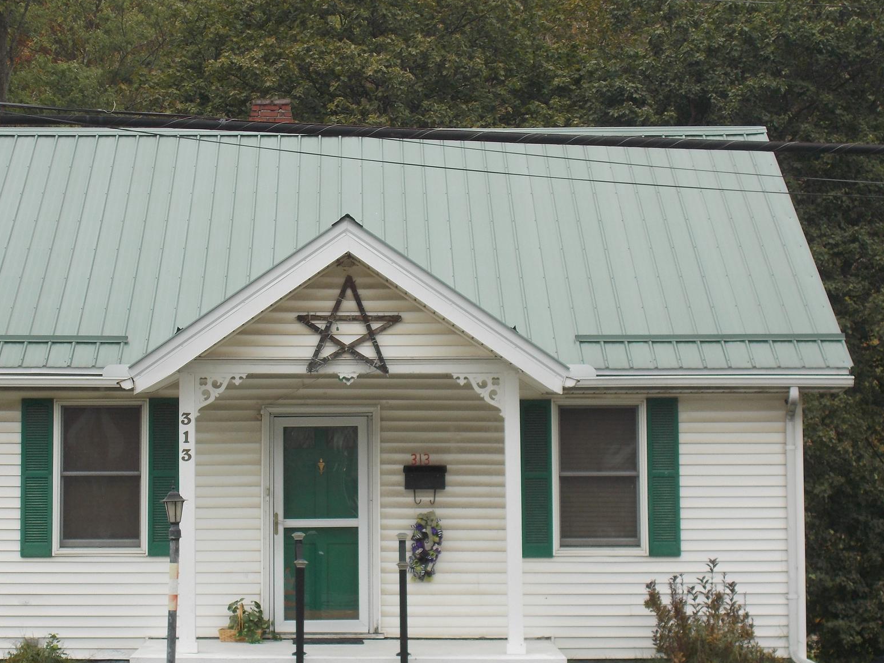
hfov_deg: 22.5
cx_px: 370
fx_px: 2221
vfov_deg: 17.0
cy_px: 331
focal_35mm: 87
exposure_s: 1/100
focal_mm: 11.8
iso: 80
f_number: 5.3
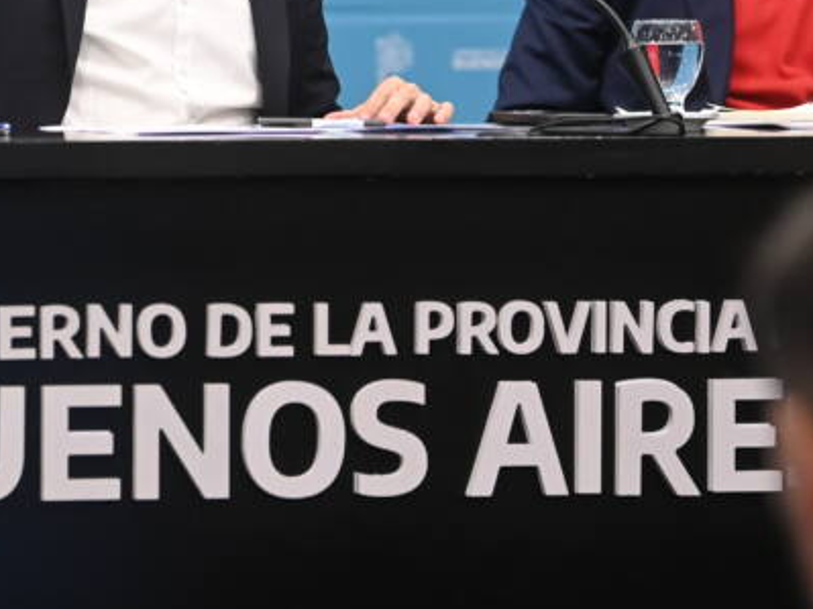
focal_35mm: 398
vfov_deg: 3.7
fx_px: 9345
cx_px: 53
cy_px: -1
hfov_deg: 5.0
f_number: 3.5
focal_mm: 150
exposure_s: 1/200
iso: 2500
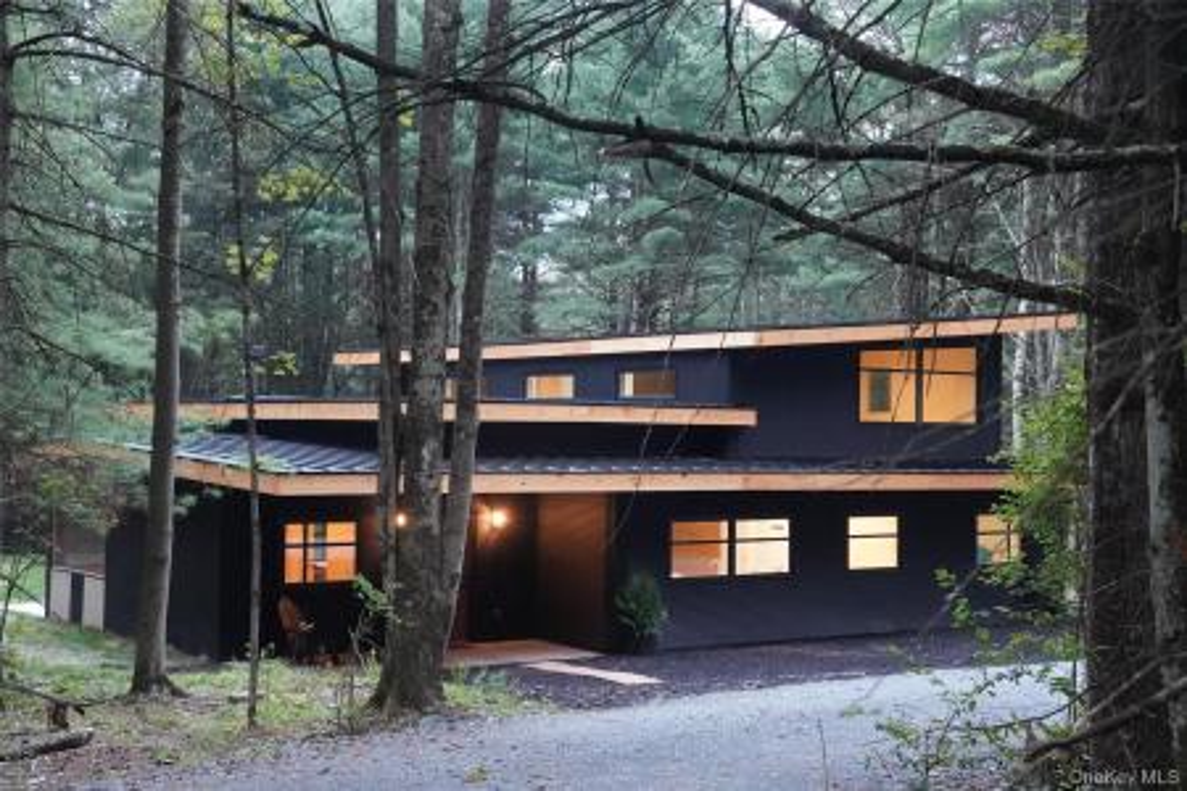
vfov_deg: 26.5
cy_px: 396
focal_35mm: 51
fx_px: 1681
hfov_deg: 38.9
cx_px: 594
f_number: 8
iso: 10000
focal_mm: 34
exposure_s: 1/60
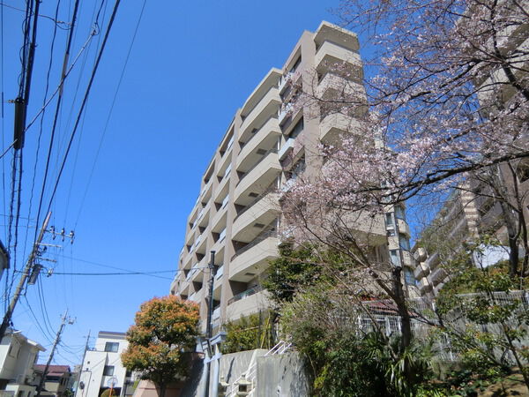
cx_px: 264
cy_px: 198
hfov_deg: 71.6
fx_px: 367
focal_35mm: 24
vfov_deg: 56.8
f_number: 3.2
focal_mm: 4.3
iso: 64
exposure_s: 1/640
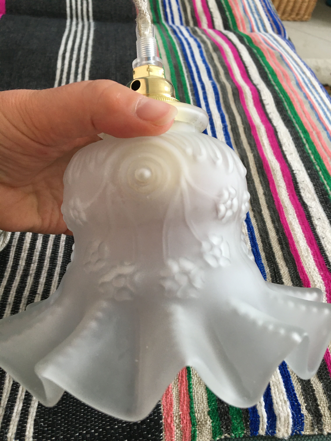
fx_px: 370
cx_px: 166
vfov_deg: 61.7
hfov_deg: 48.2
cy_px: 220
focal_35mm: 29
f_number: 2.2
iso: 64
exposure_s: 1/33
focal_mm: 4.15
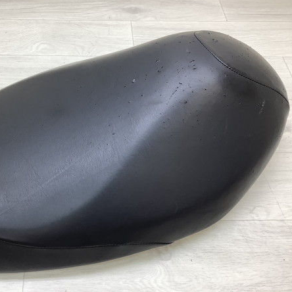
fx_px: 353
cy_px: 146
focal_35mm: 37
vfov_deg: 44.9
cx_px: 99
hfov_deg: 44.3
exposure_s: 1/60
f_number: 2.4
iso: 50
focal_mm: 3.3
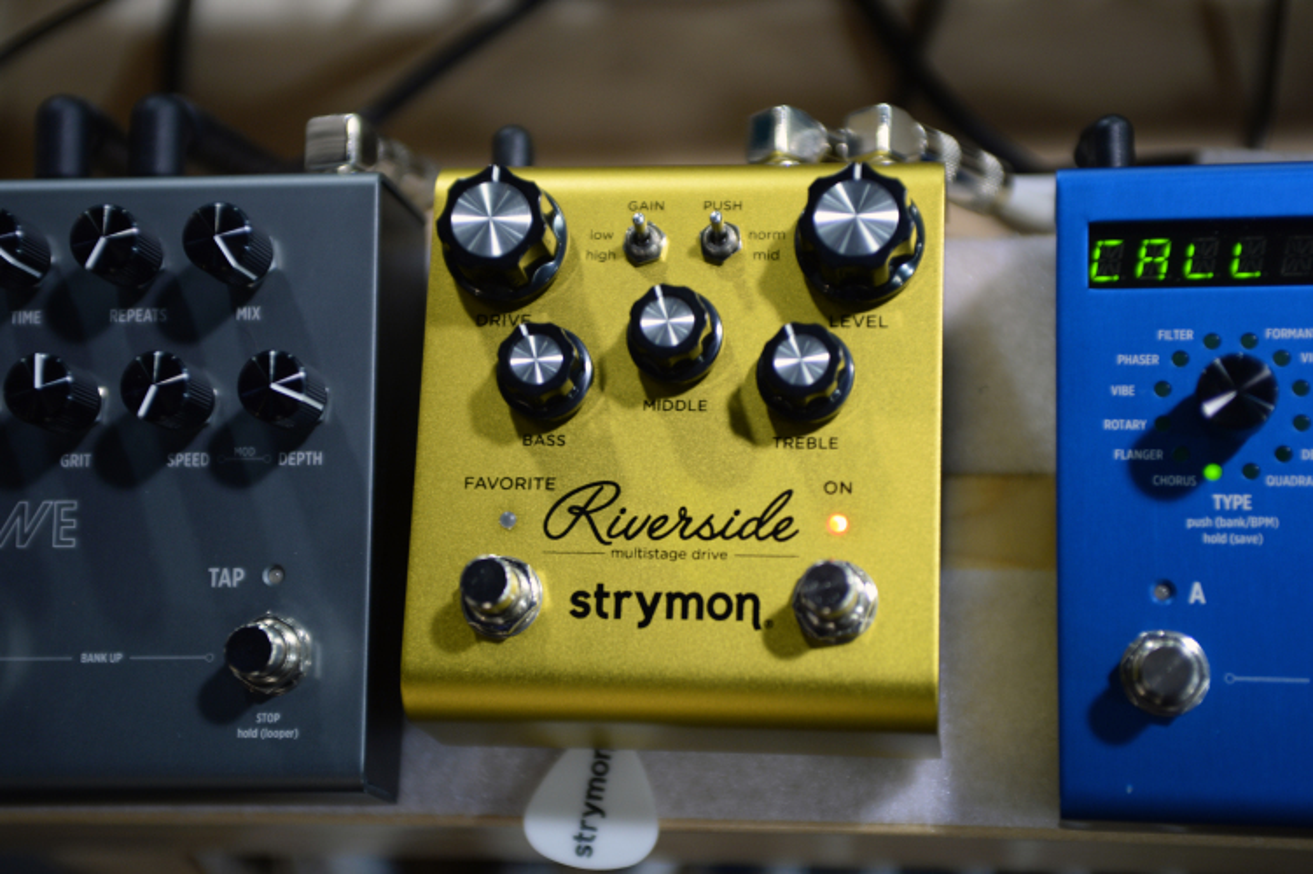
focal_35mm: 70
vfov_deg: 19.4
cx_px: 656
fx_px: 2552
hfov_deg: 28.9
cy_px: 437
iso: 800
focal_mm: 70
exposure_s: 1/80
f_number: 2.8
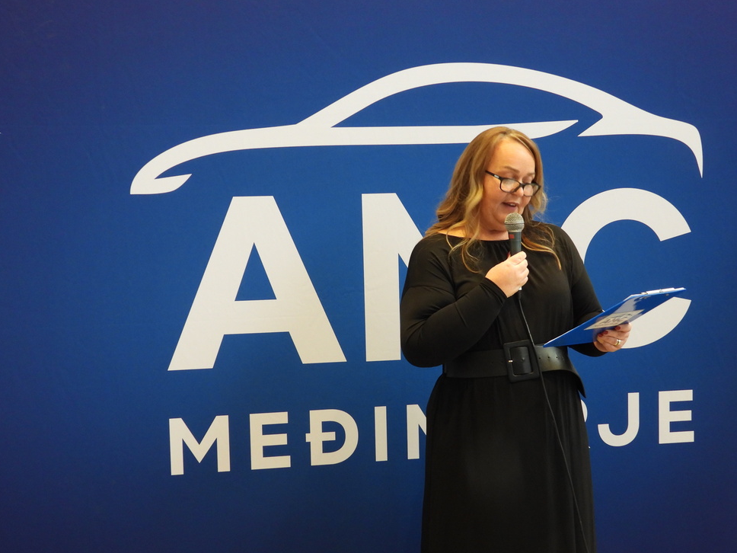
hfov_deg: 31.2
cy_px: 310
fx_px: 1320
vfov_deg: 23.6
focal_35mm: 62
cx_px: 391
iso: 320
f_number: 3.2
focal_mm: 9
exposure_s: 1/30
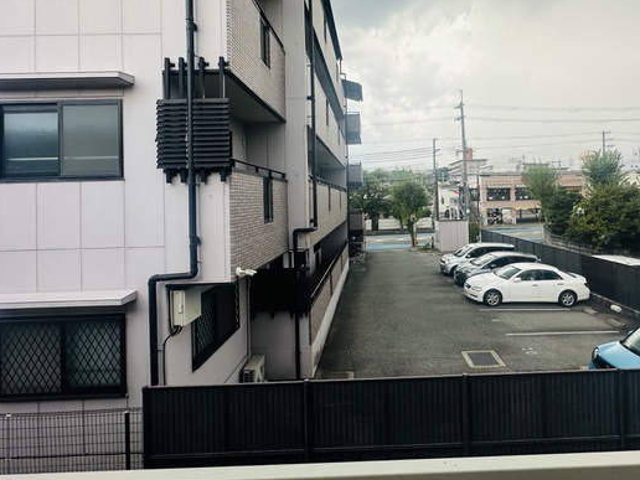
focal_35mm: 19
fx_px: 351
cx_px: 381
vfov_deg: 68.0
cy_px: 193
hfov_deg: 83.7
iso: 40
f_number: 2.2
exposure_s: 1/690
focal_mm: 2.22
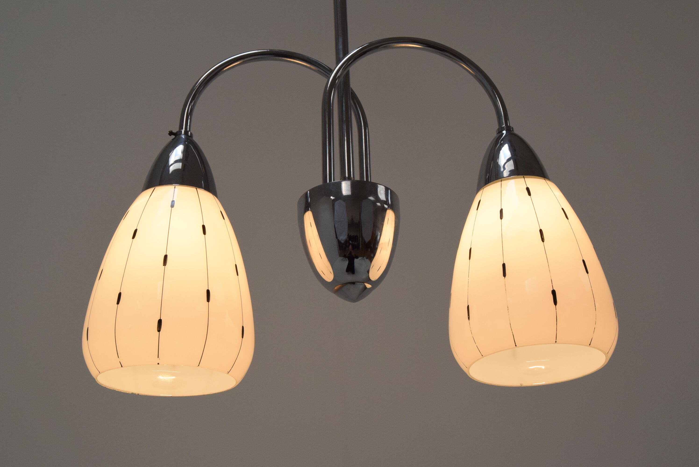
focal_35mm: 48
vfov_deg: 28.1
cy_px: 234
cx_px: 350
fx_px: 933
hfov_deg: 41.1
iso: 1600
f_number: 10
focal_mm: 32
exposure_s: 1/400
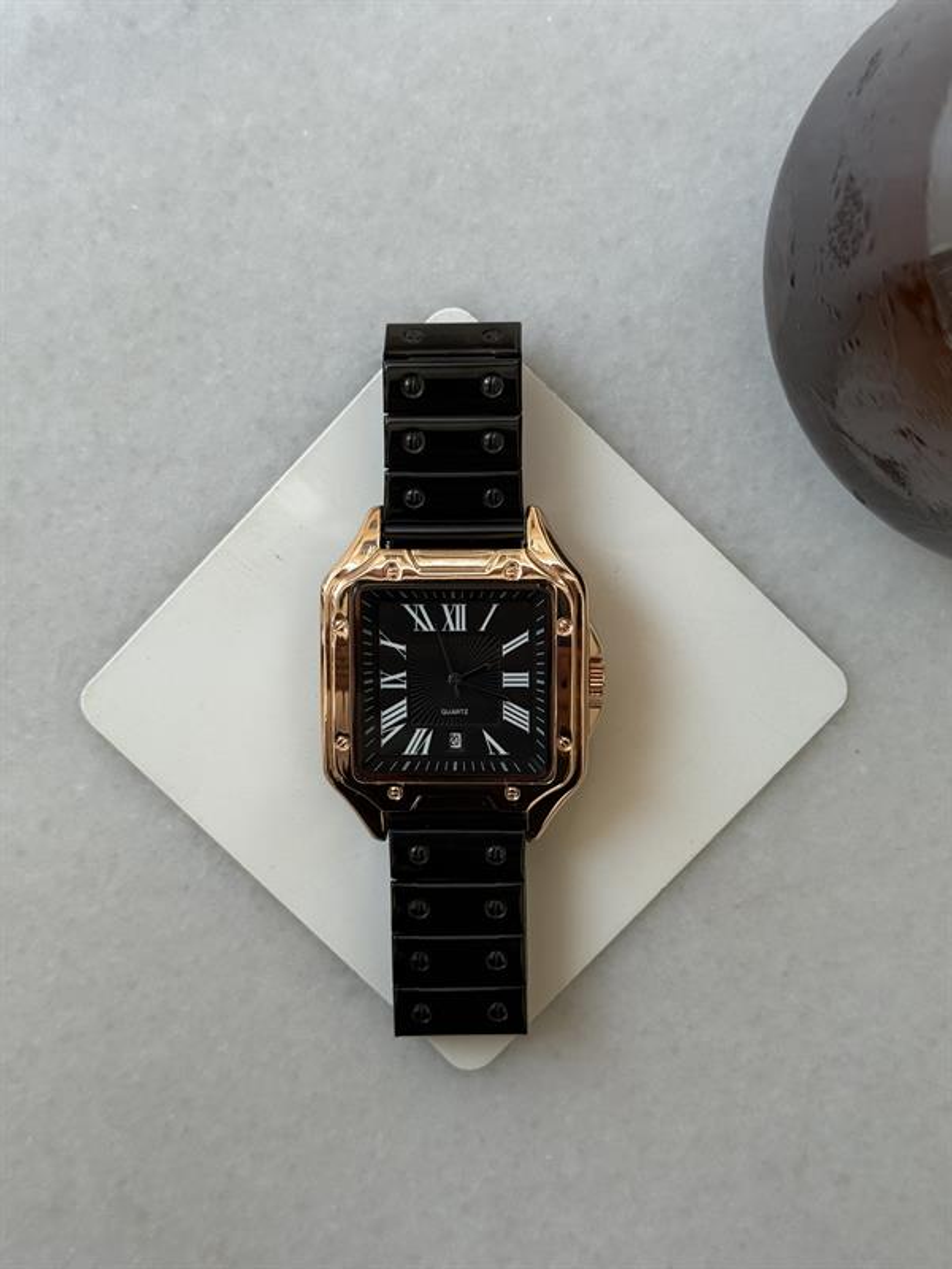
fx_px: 1760
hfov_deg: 30.3
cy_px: 634
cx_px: 476
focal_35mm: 48
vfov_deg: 39.7
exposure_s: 1/429
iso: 80
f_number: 1.78
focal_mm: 6.76
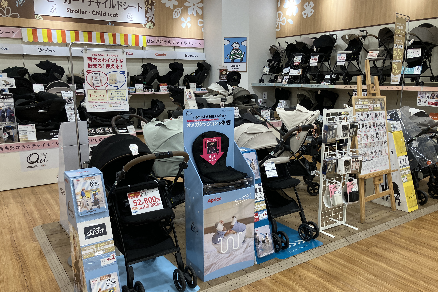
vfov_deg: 43.6
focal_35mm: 30
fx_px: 365
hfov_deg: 61.9
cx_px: 225
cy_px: 160
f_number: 1.8
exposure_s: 1/60
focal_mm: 3.99
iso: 50
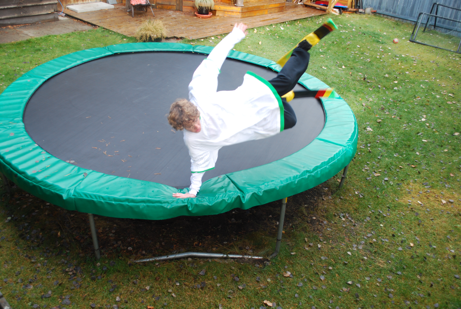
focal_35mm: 33
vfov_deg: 40.1
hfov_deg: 57.2
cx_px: 230
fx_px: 423
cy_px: 154
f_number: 5
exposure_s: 1/100
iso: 200
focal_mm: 22
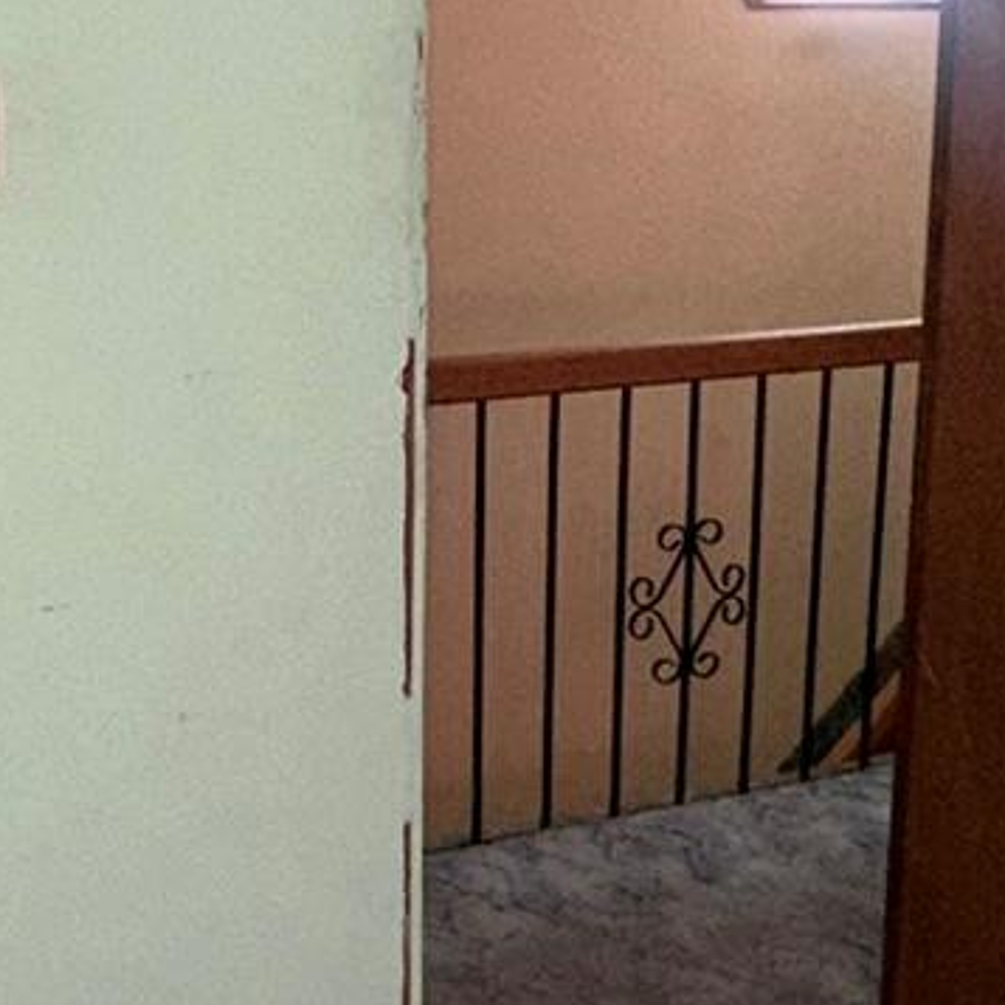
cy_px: 577
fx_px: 2332
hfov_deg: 24.3
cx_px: 481
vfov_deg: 24.3
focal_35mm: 71
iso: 100
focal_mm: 2.22
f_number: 2.2
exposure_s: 1/81
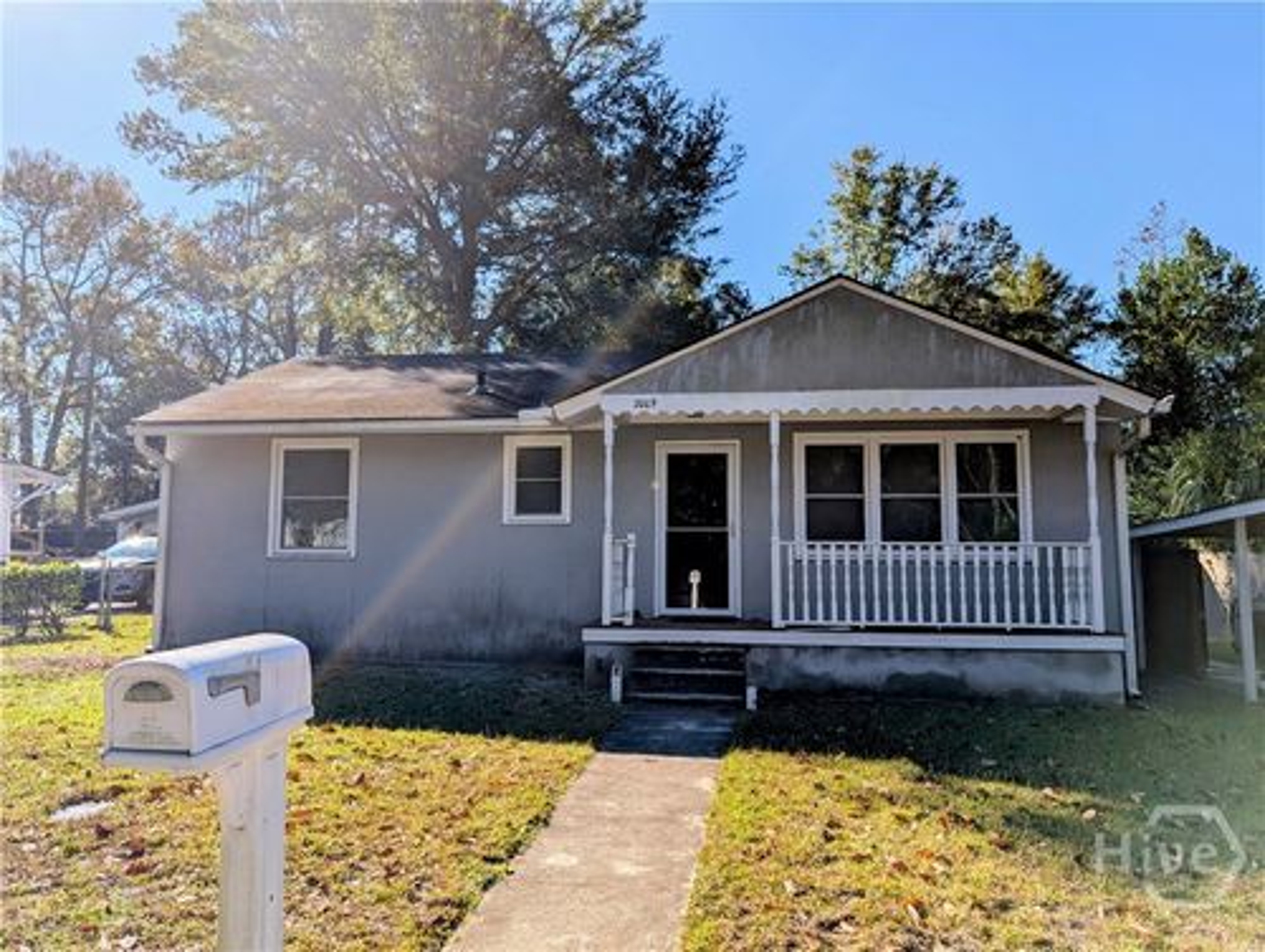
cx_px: 632
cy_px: 476
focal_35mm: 24
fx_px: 878
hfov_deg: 71.5
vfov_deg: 56.9
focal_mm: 6.9
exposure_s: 1/1271
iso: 20
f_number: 1.68
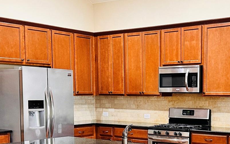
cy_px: 128
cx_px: 165
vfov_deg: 19.7
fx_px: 407
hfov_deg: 31.1
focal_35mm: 65
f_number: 1.78
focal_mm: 6.86
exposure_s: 1/60
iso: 320
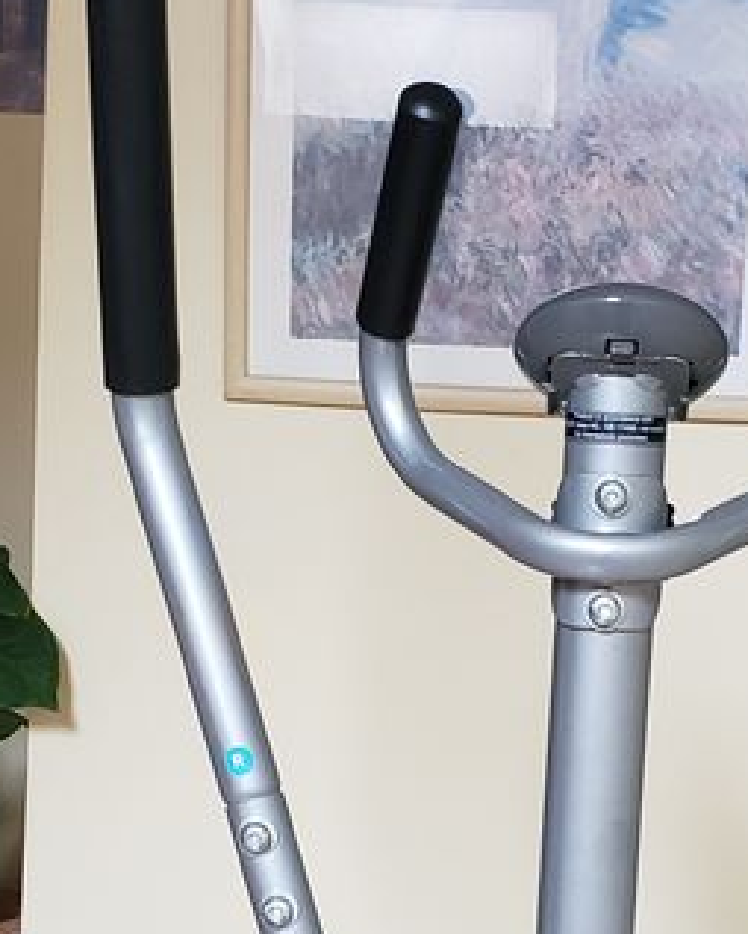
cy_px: 742
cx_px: 483
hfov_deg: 19.2
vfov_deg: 23.5
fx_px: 2212
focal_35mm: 80
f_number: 2.4
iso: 800
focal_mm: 4.3
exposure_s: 1/60
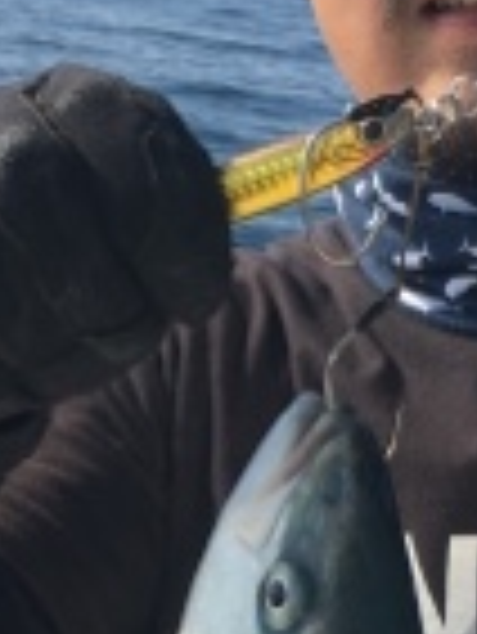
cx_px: 160
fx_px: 1890
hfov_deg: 14.4
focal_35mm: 103
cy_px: 692
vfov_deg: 18.4
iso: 25
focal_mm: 4.15
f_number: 2.2
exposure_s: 1/1261
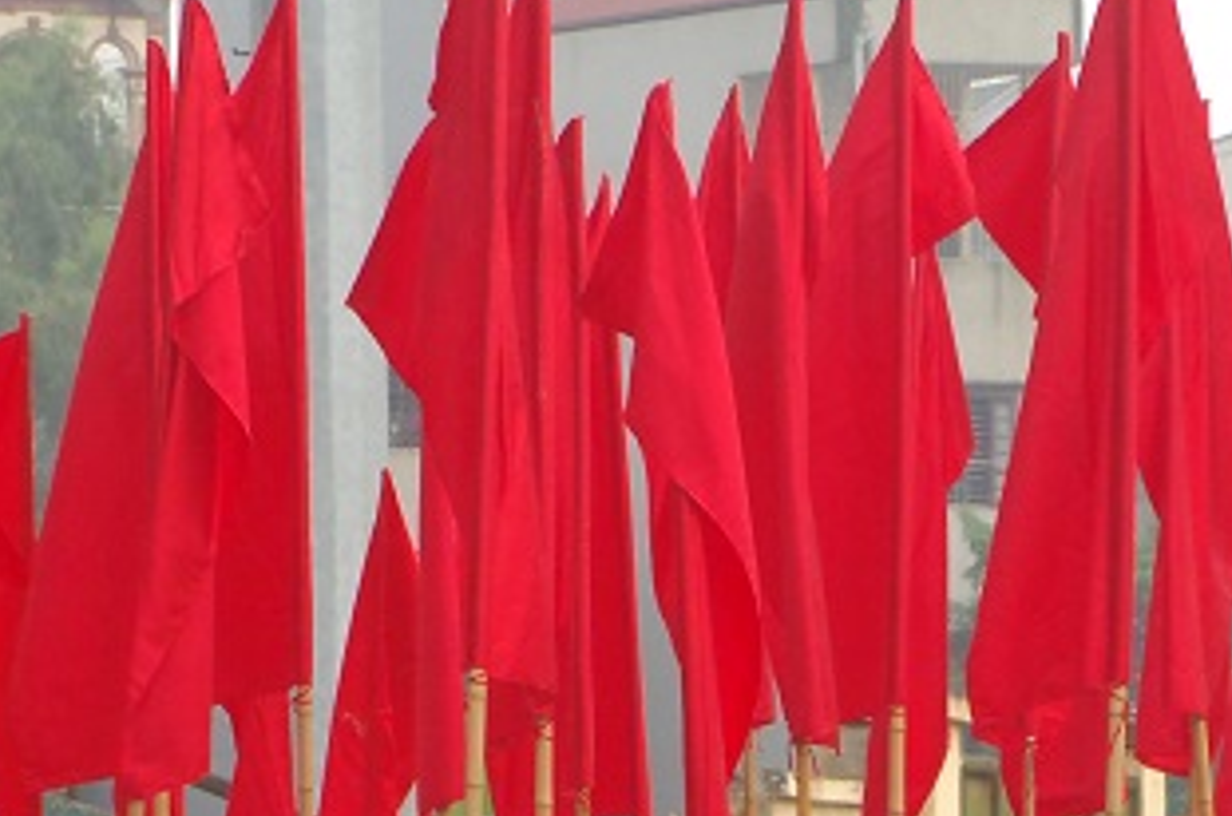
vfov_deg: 3.0
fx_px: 15662
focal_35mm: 459
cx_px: 796
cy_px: 1006
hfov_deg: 4.5
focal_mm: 95
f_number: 11
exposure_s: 1/500
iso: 800
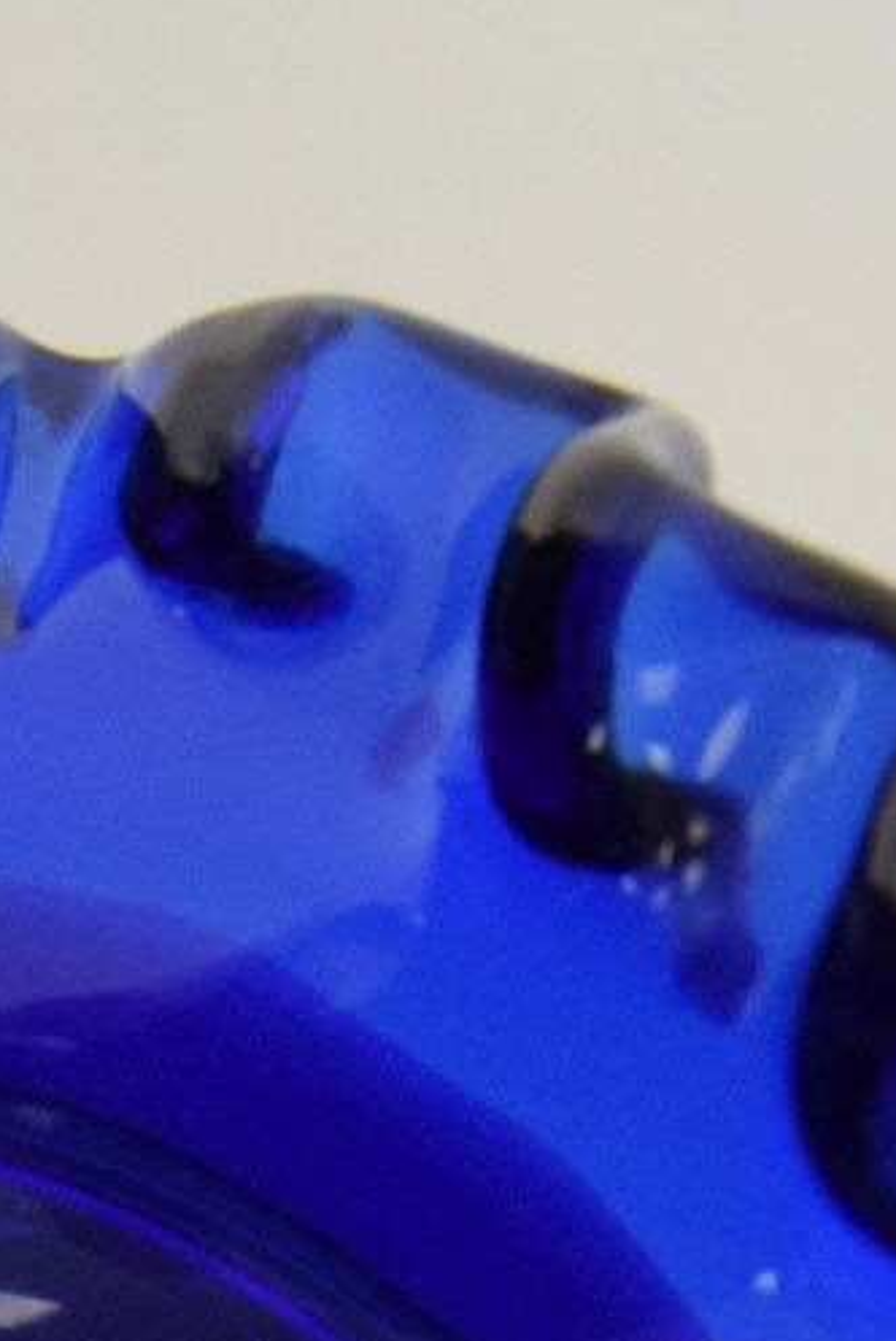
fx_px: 8760
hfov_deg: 5.8
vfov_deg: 8.5
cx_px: -32
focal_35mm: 235
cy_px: 2288
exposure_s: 1/160
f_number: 6.3
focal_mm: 26
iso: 1600
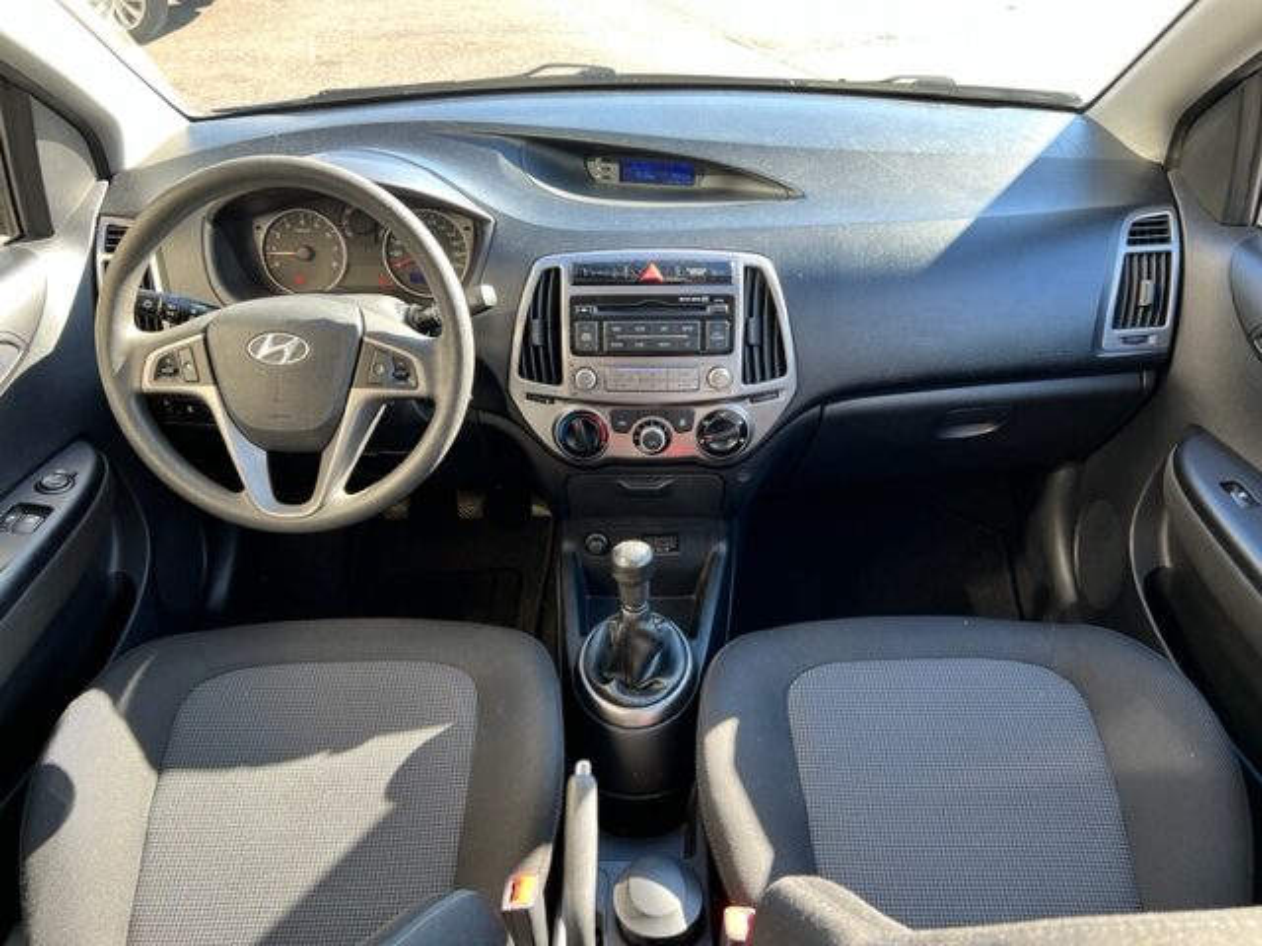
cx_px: 631
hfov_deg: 67.3
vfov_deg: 53.1
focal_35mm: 26
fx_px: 948
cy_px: 473
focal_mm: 5.7
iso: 50
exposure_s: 1/121
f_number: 1.5
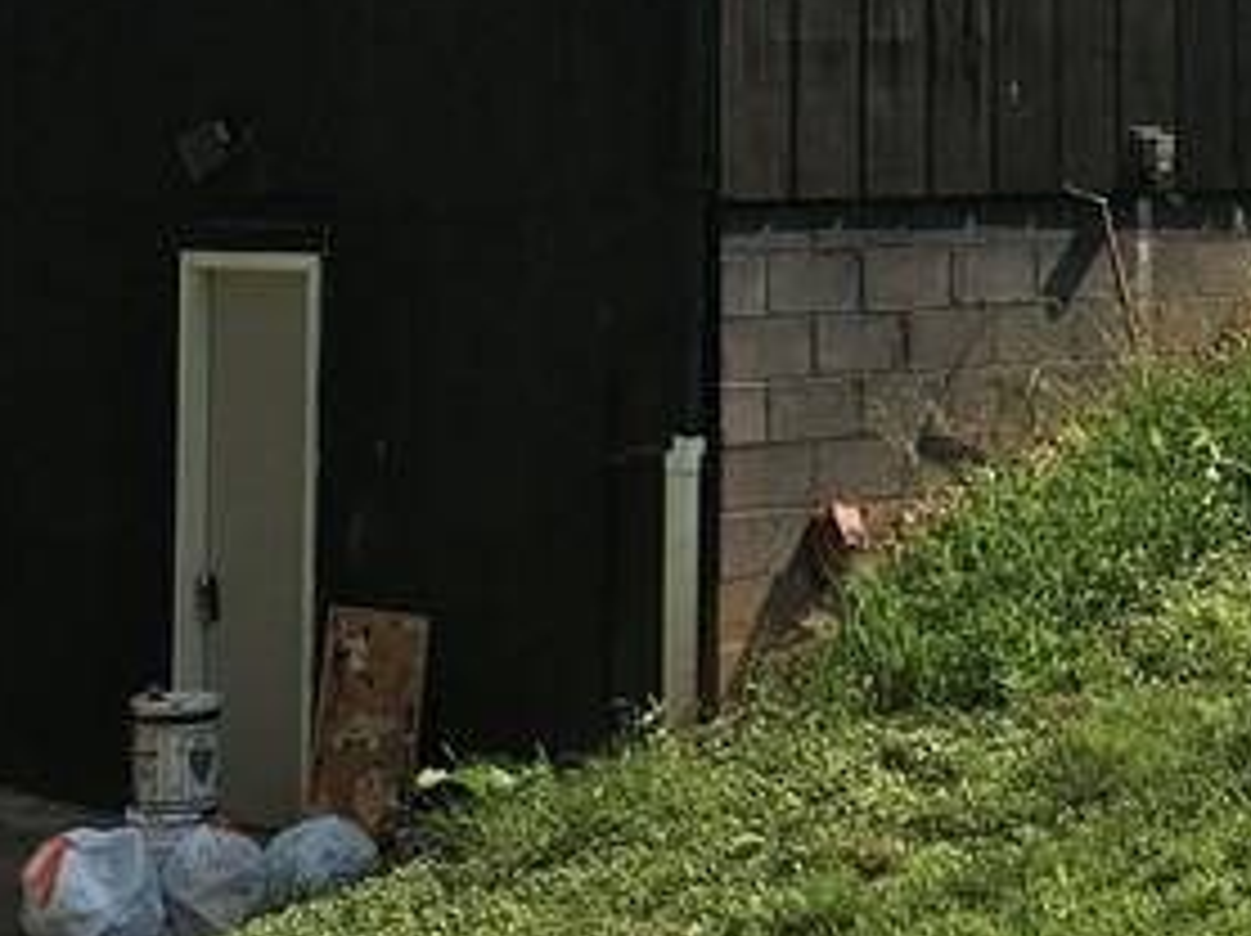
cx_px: 842
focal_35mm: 107
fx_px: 3864
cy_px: -387
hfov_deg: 18.3
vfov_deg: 13.2
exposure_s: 1/1026
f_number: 2.2
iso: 25
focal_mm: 4.15
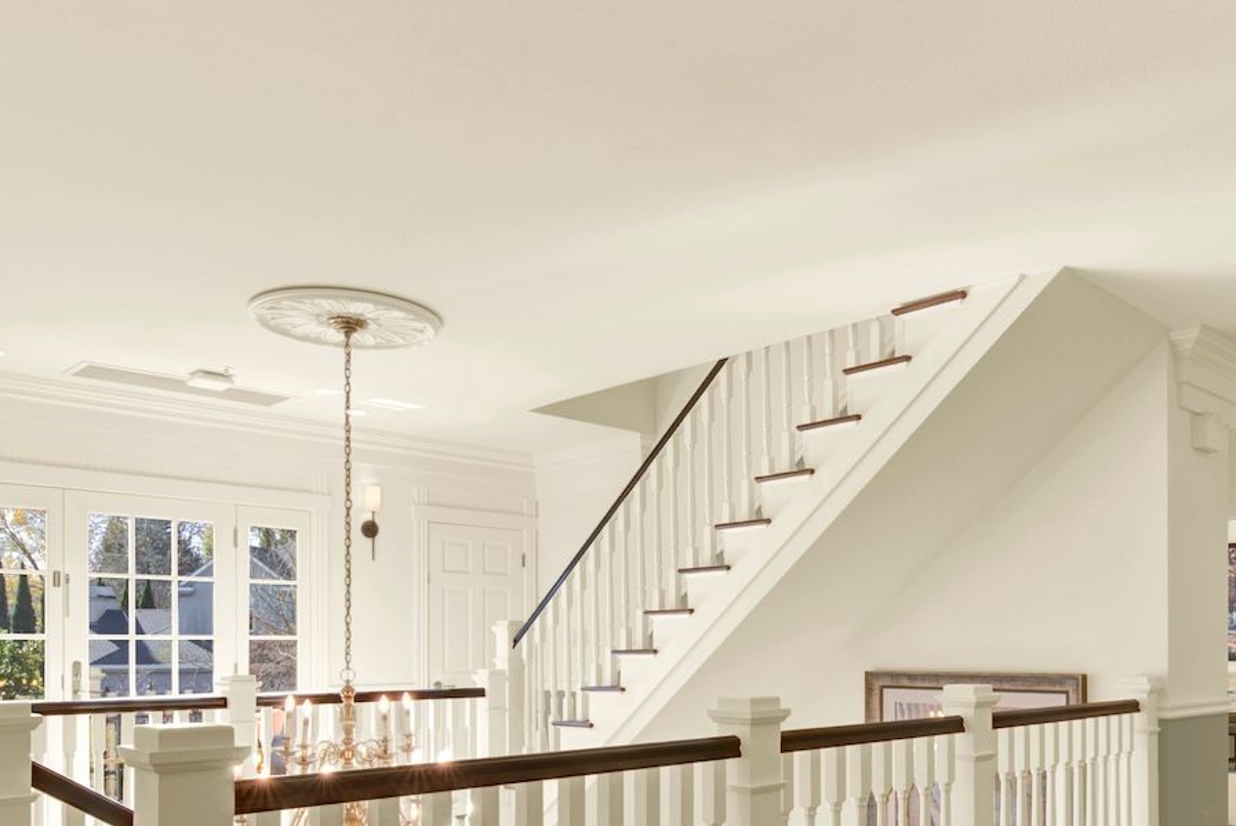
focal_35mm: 30
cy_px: 631
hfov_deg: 61.4
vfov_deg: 42.2
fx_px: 1031
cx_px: 739
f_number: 14
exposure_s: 1/13
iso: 100
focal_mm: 14
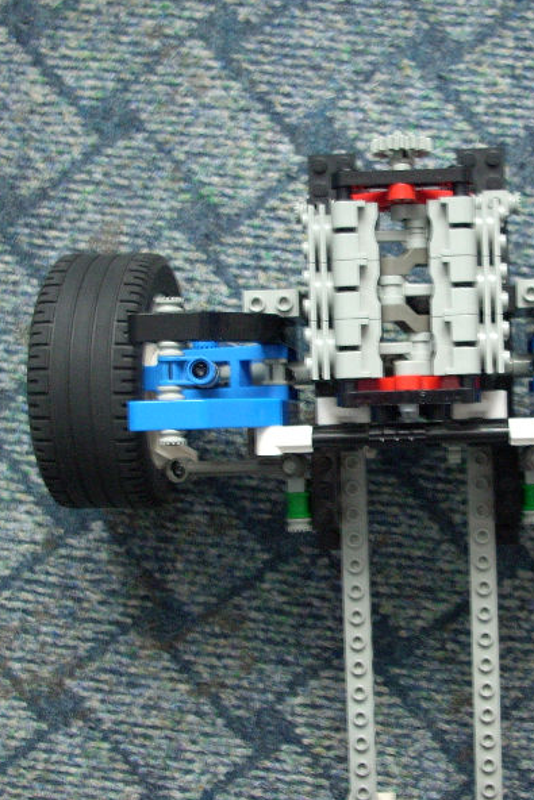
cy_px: 399
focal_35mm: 52
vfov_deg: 38.2
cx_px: 412
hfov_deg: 25.6
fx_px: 1156
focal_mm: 6.2
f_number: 2.8
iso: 200
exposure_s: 1/6.7
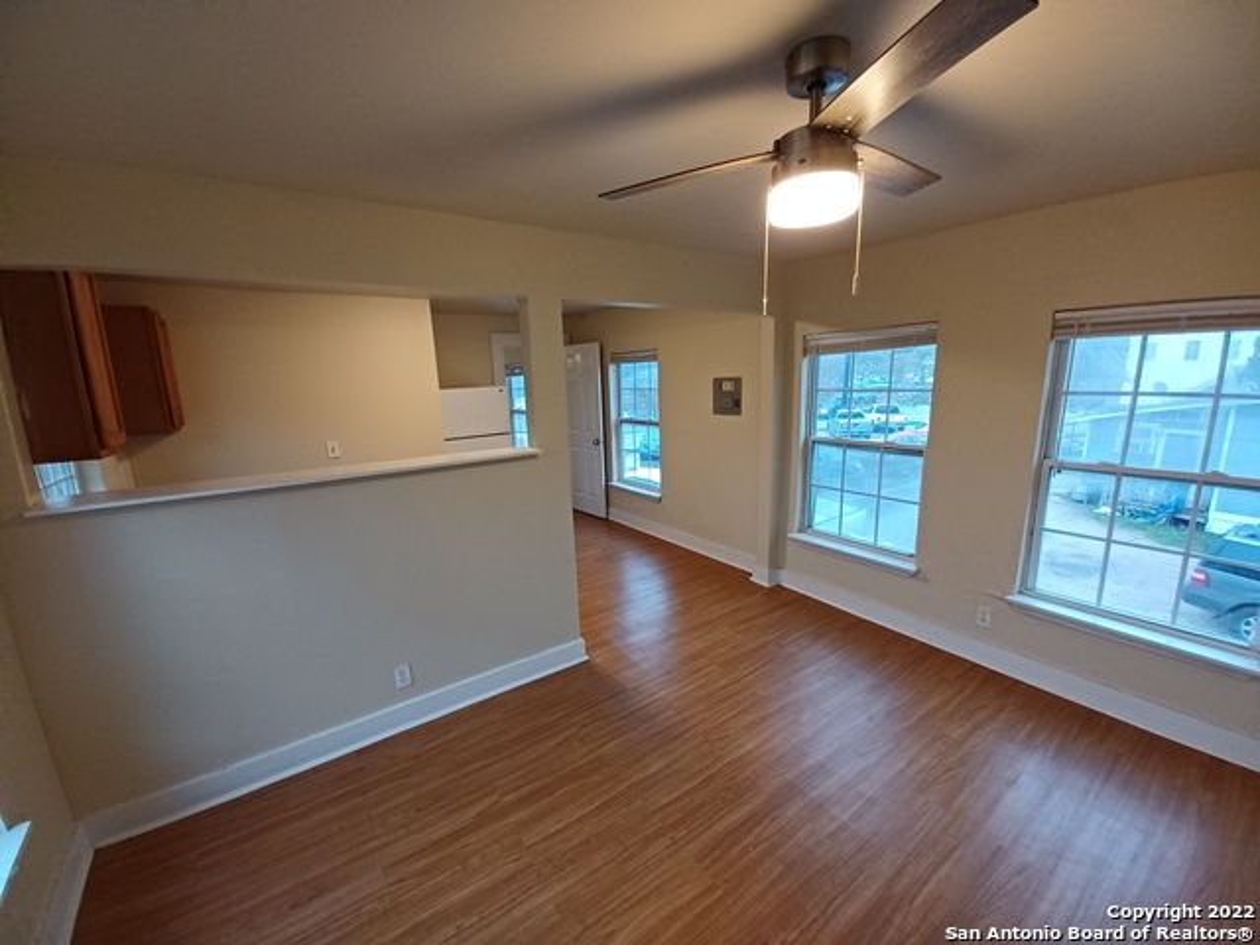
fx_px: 473
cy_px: 472
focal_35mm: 13
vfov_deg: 89.9
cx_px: 630
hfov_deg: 106.2
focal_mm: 1.42
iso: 125
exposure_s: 1/30
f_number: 2.2
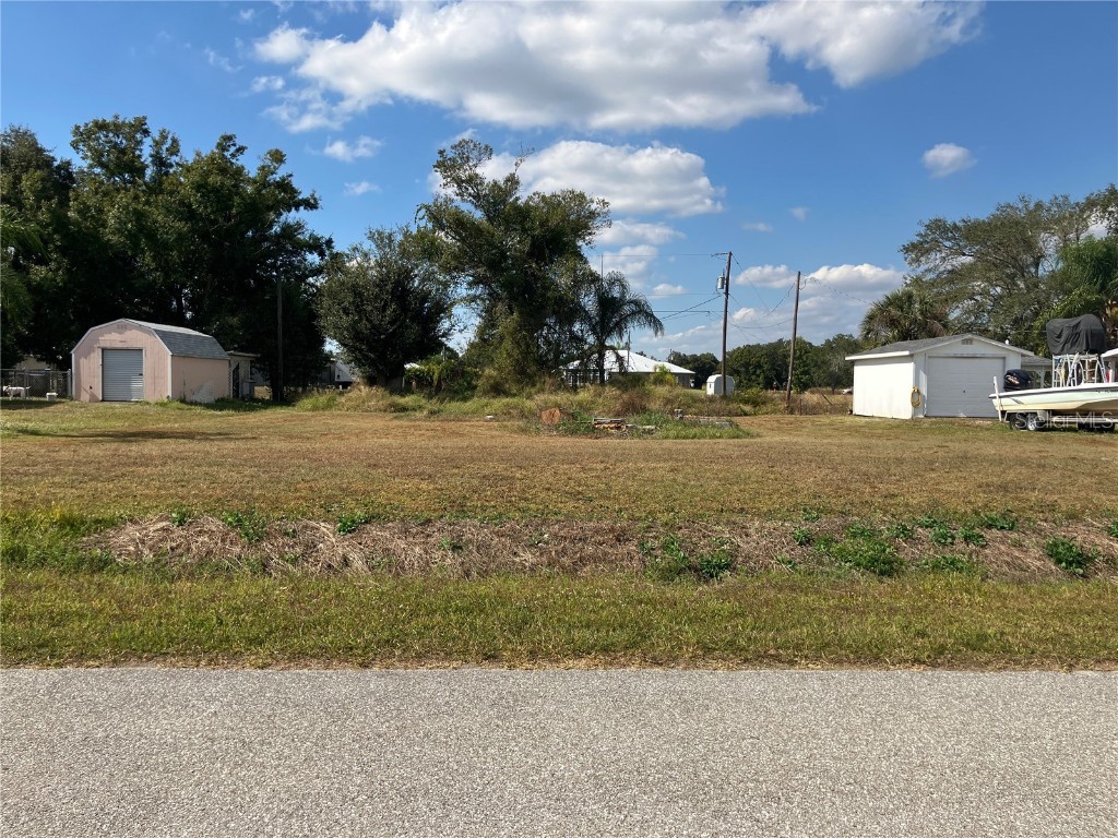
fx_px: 904
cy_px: 419
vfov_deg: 49.7
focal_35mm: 28
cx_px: 559
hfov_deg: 63.4
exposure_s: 1/2315
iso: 32
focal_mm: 3.99
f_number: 1.8
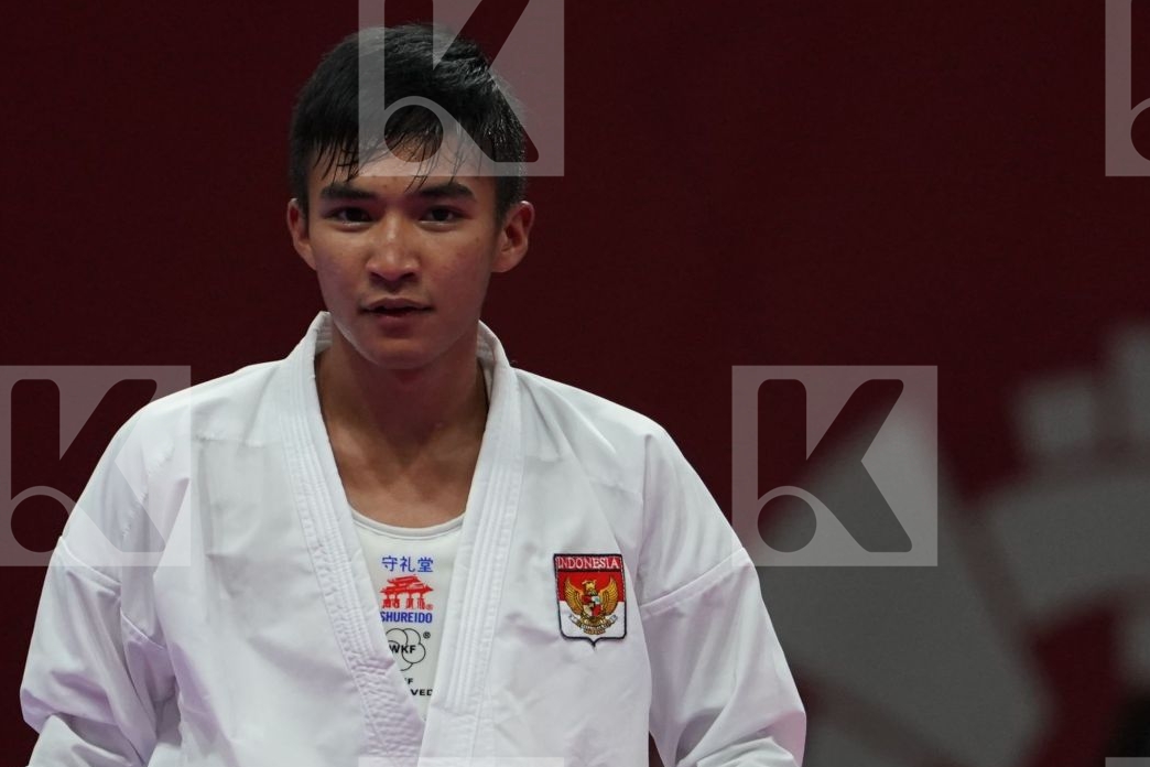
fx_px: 23126
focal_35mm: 724
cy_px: 466
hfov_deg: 2.8
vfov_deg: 1.9
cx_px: 462
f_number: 4
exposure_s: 1/1000
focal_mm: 280
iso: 2500
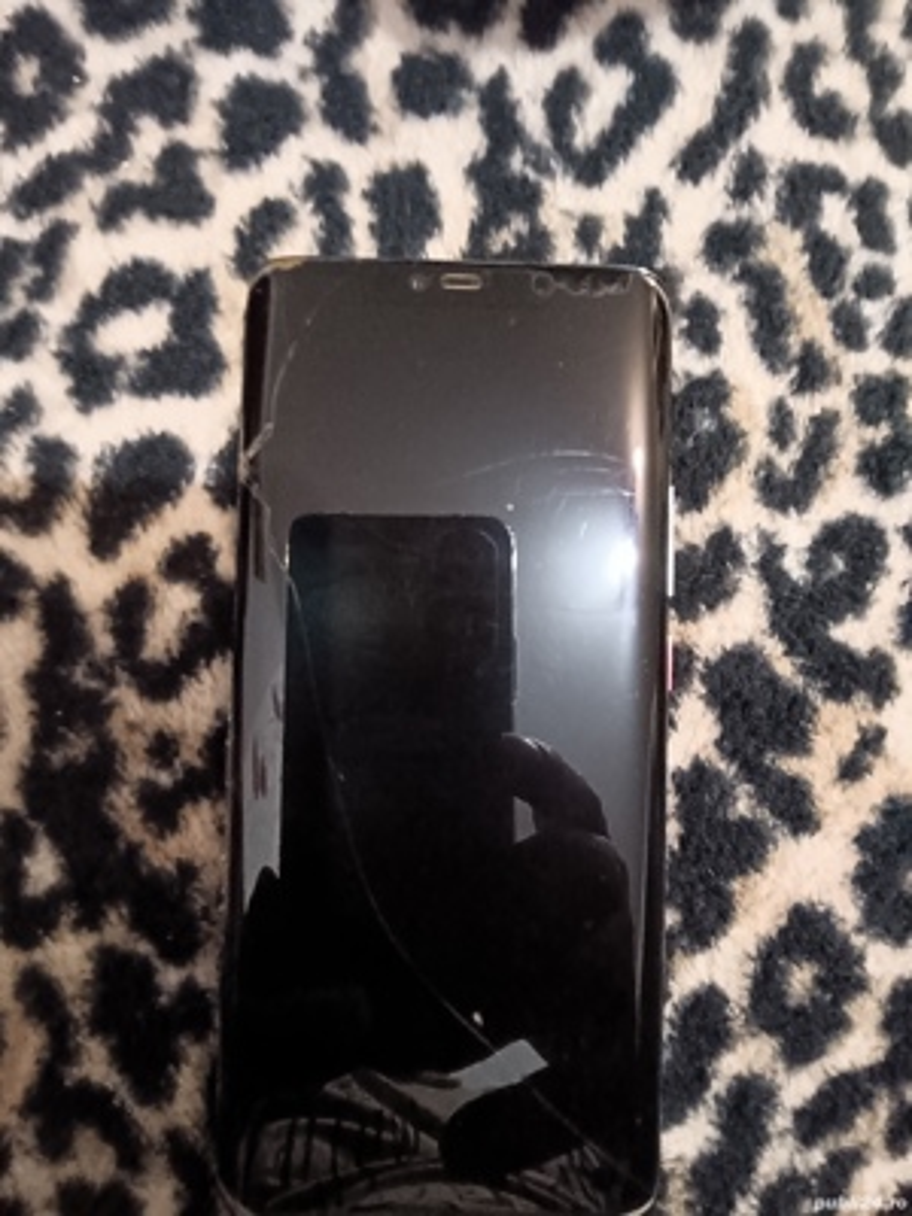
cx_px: 456
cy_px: 608
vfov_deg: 91.0
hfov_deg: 74.7
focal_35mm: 17
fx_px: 597
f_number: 2.2
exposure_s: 1/20
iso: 1835
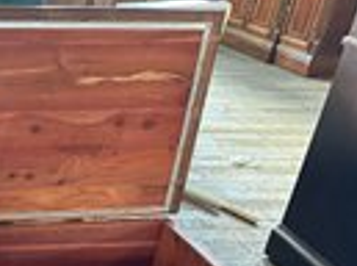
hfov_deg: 26.5
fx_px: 658
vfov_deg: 22.0
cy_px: 267
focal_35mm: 64
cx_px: -87
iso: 640
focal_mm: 6.86
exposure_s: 1/40
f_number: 1.78
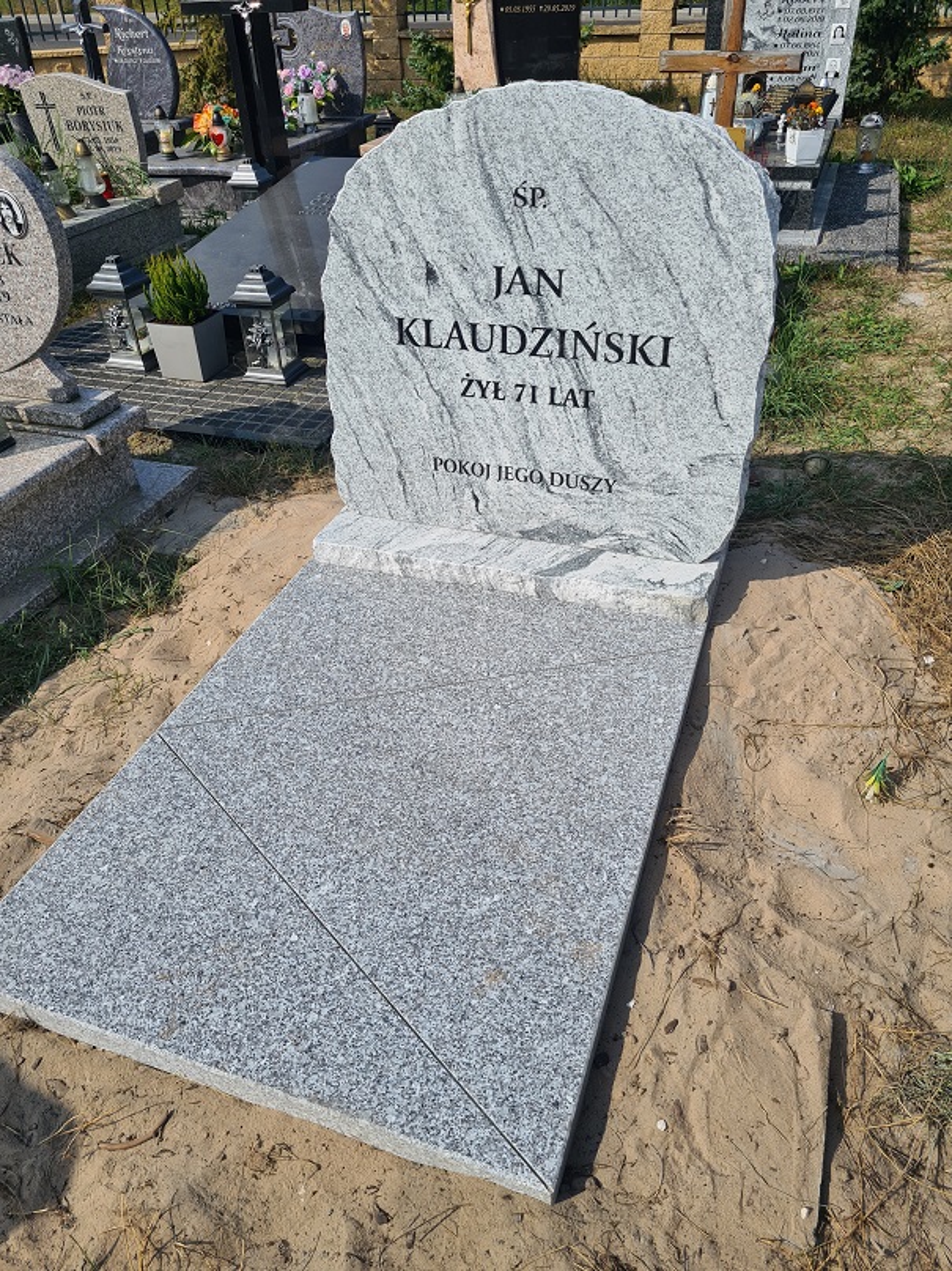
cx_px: 476
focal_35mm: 26
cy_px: 636
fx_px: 954
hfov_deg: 53.1
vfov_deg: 67.3
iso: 50
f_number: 1.8
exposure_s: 1/3704
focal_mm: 5.4
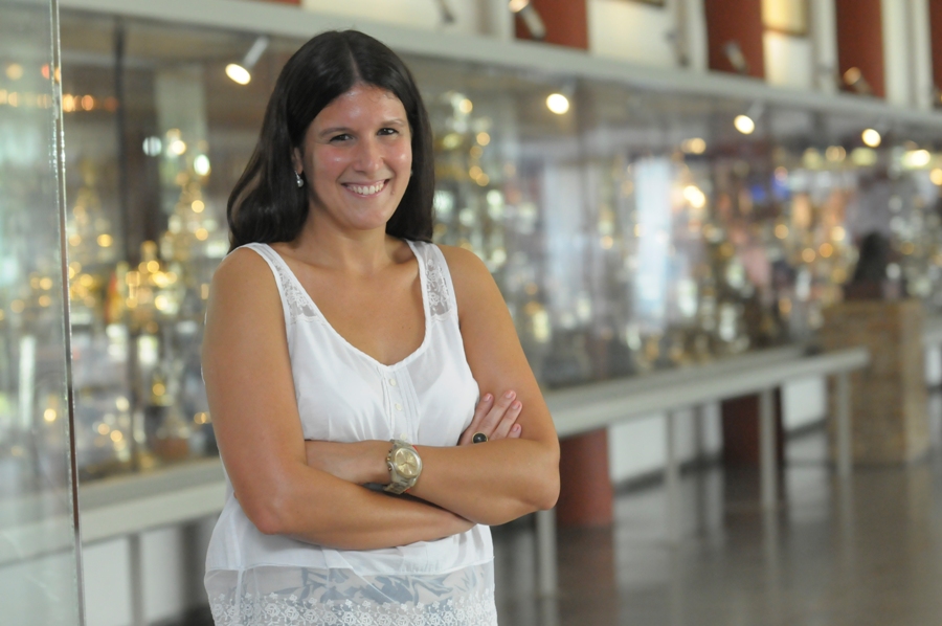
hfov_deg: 19.5
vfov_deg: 13.0
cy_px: 313
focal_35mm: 105
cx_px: 471
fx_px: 2744
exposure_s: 1/320
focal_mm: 70
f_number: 3.5
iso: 2000
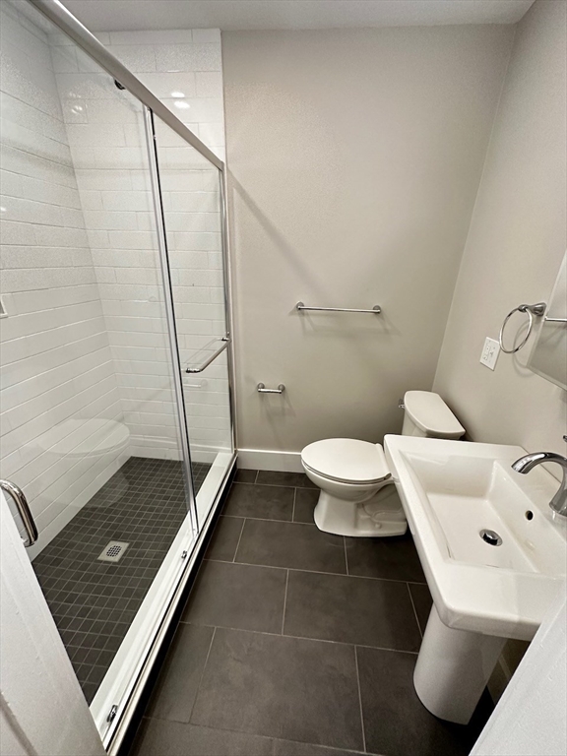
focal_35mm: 14
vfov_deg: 102.1
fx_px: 306
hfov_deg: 85.7
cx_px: 284
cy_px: 378
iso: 250
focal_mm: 2.22
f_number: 2.2
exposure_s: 1/60
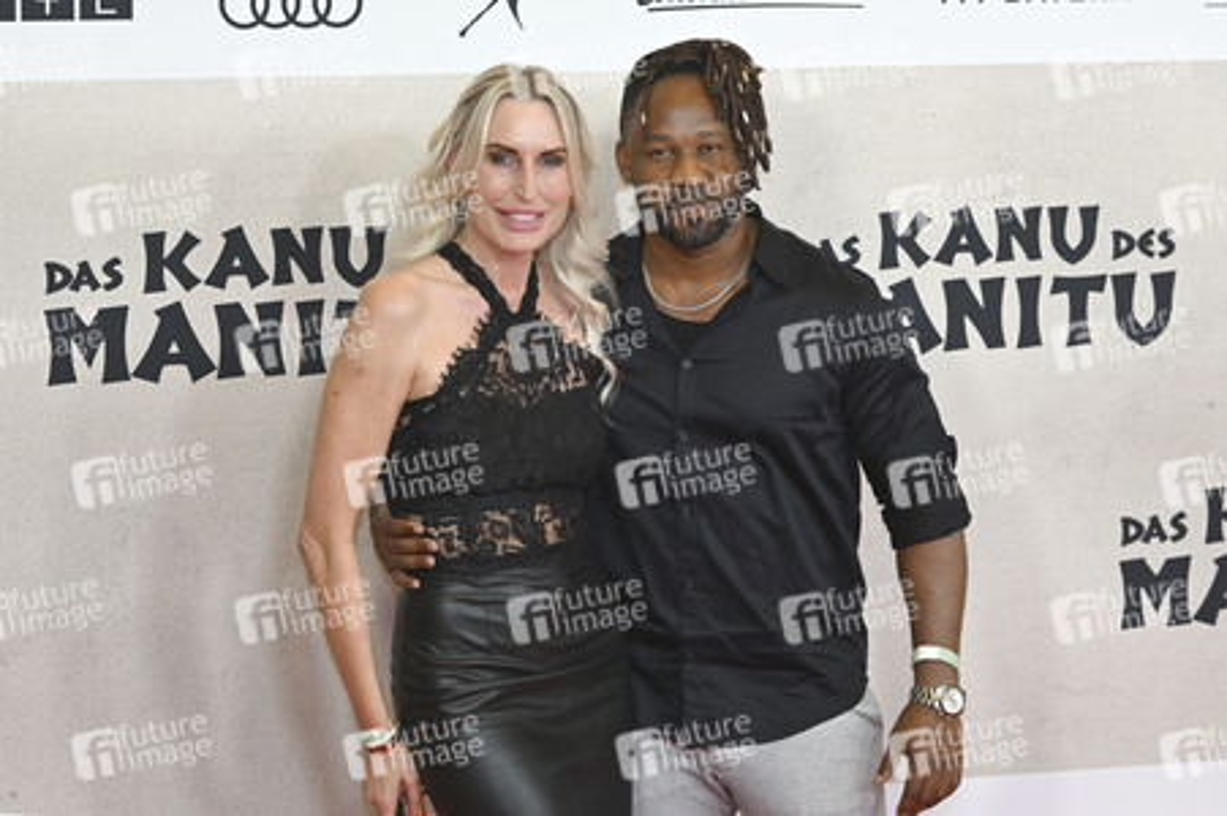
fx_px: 2554
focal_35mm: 75
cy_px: 408
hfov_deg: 27.0
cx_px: 614
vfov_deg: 18.2
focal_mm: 75
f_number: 5.6
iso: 800
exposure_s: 1/160
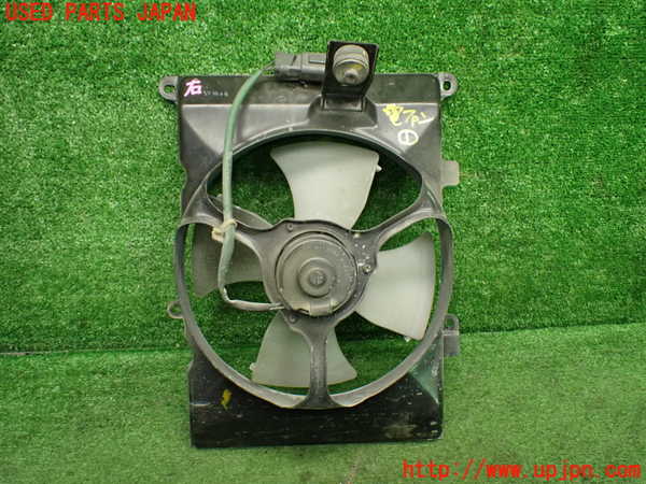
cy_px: 242
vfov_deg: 46.8
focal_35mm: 30
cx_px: 323
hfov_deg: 60.0
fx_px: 560
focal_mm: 5.4
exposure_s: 1/125
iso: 800
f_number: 2.3
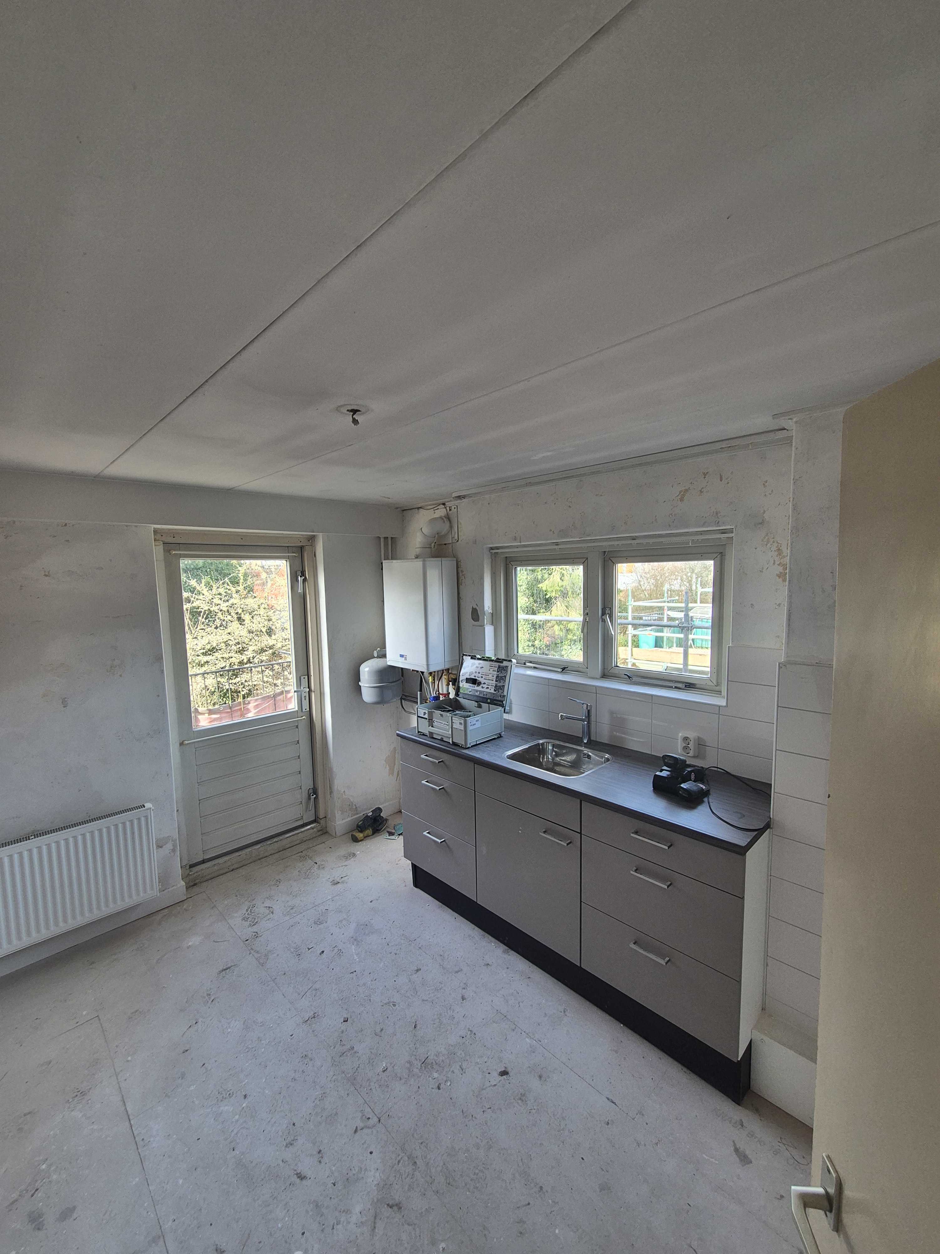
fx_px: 471
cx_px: 470
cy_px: 627
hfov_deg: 89.9
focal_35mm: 13
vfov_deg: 106.2
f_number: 2.2
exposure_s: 1/50
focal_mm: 2.2
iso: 64
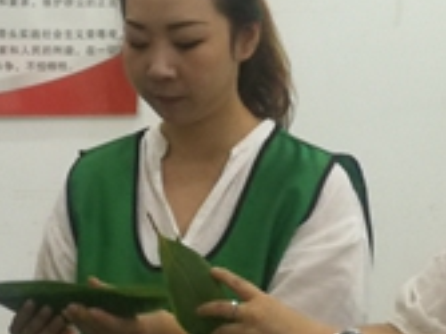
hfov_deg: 13.9
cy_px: 240
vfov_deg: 10.4
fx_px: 1828
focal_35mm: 142
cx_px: 158
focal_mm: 3.95
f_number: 2.2
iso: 400
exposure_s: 1/33.3
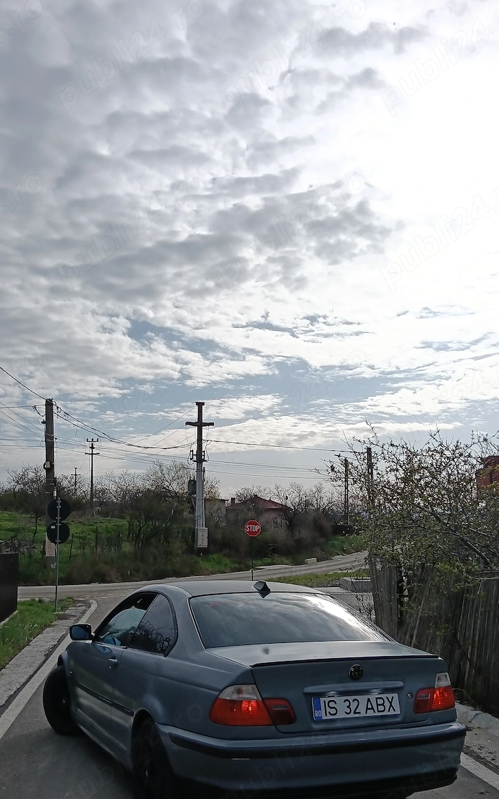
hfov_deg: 38.2
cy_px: 443
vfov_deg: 58.0
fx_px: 718
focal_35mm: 33
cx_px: 211
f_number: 1.8
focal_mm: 3.98
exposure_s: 1/2179
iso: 64
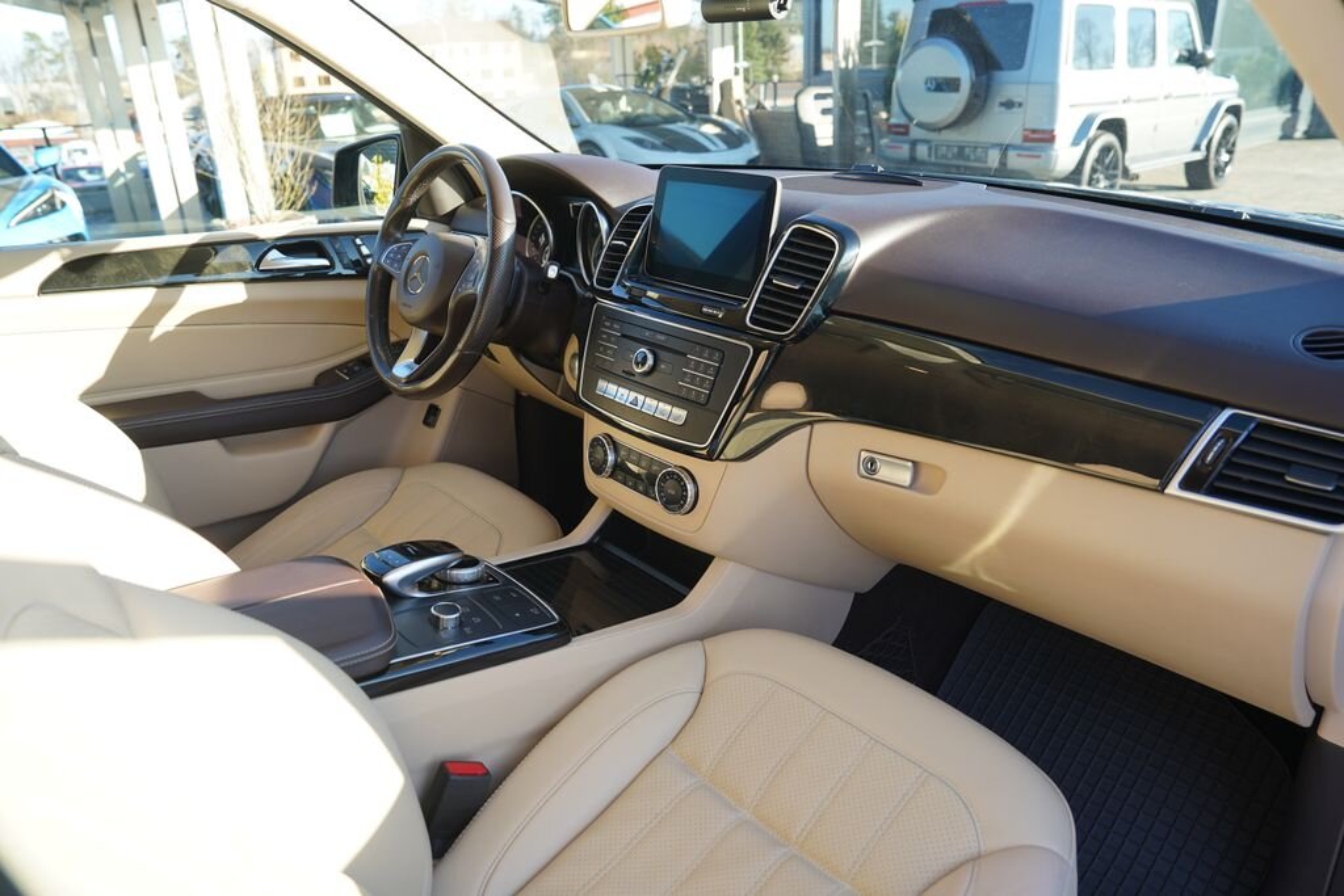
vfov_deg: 53.1
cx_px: 672
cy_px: 448
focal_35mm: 24
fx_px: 896
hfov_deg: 73.7
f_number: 4.5
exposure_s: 1/80
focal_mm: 24
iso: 100
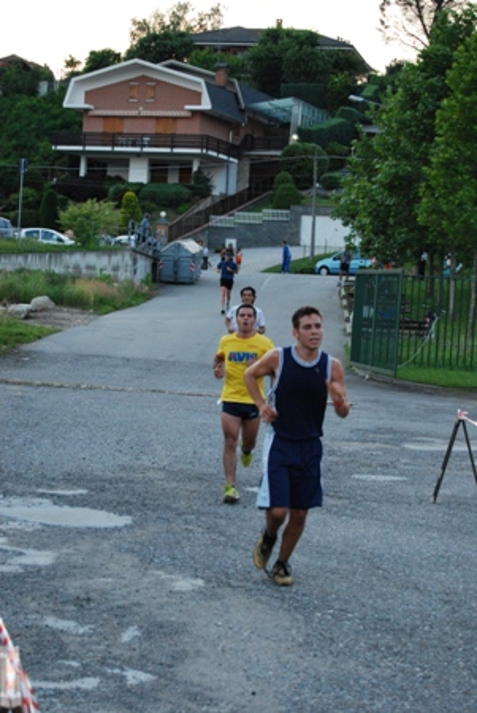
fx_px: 1636
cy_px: 356
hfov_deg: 16.6
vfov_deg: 24.6
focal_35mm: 82
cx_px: 238
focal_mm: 55
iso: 800
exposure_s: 1/100
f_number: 5.6
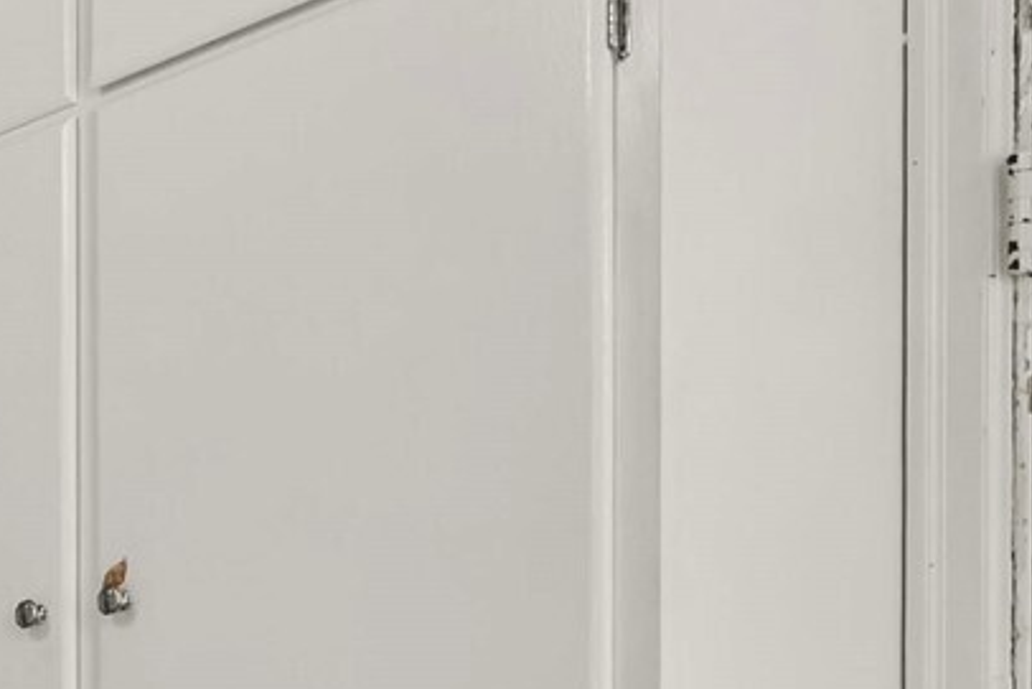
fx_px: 2036
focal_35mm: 71
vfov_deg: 17.7
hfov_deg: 18.8
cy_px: 941
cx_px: -995
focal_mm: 17
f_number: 7.1
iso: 250
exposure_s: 1/60
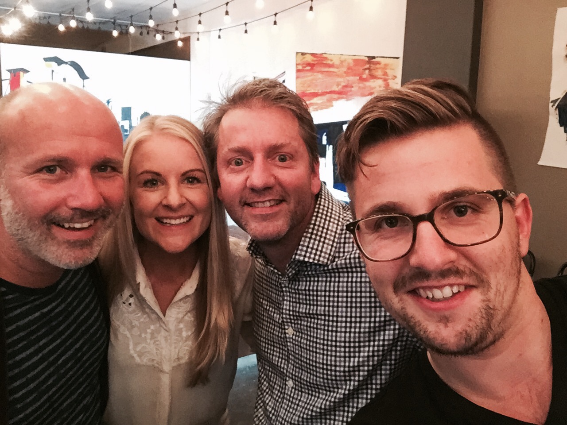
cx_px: 284
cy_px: 212
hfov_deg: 58.4
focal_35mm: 31
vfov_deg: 45.4
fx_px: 508
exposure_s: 1/17
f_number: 2.2
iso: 320
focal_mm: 2.65
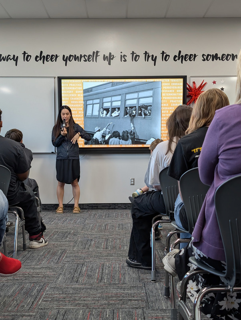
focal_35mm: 49
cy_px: 160
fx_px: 454
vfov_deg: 38.9
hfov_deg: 29.7
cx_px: 120
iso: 107
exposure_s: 1/107
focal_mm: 6.9
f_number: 1.68
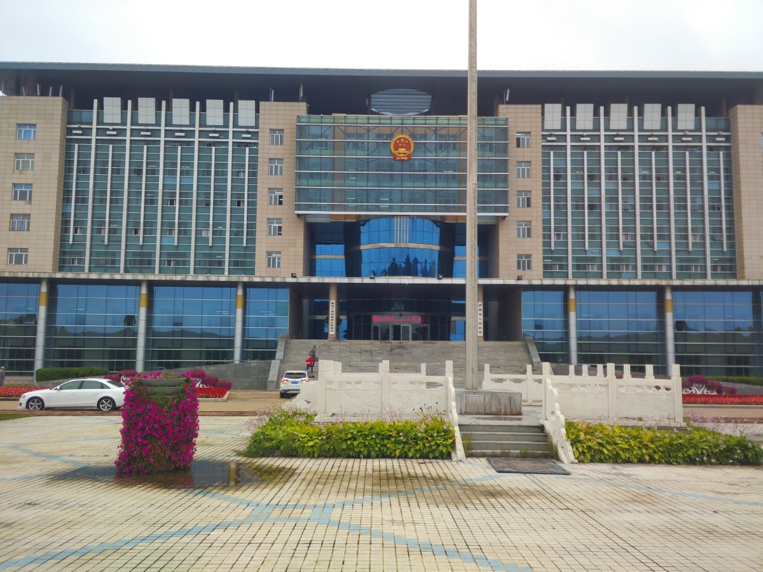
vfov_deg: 46.8
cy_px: 286
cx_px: 382
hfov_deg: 60.0
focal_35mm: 30
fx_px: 661
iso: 100
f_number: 2
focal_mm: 4.12
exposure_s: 1/182
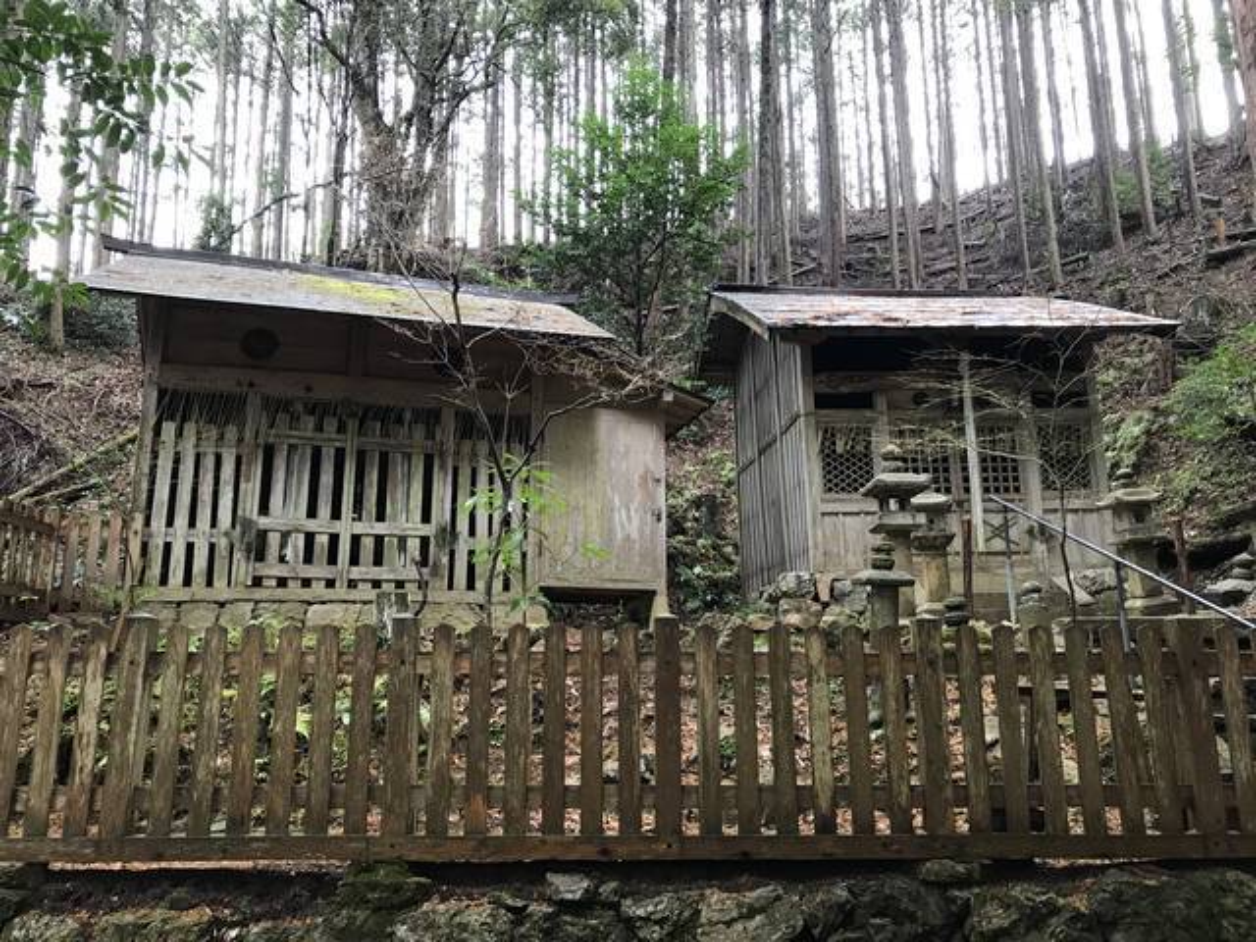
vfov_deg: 49.7
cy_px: 471
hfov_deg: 63.4
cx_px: 628
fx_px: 1016
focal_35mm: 28
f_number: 1.8
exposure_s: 1/20
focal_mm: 3.99
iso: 40
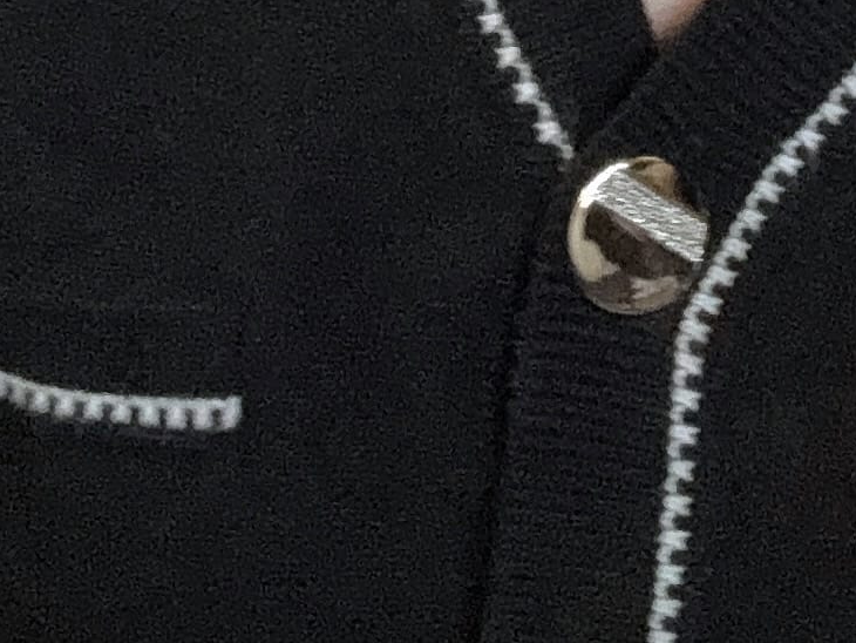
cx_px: 711
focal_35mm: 127
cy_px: -878
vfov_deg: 10.2
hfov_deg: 15.4
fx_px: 3142
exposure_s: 1/51
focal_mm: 2.69
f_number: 1.9
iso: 160
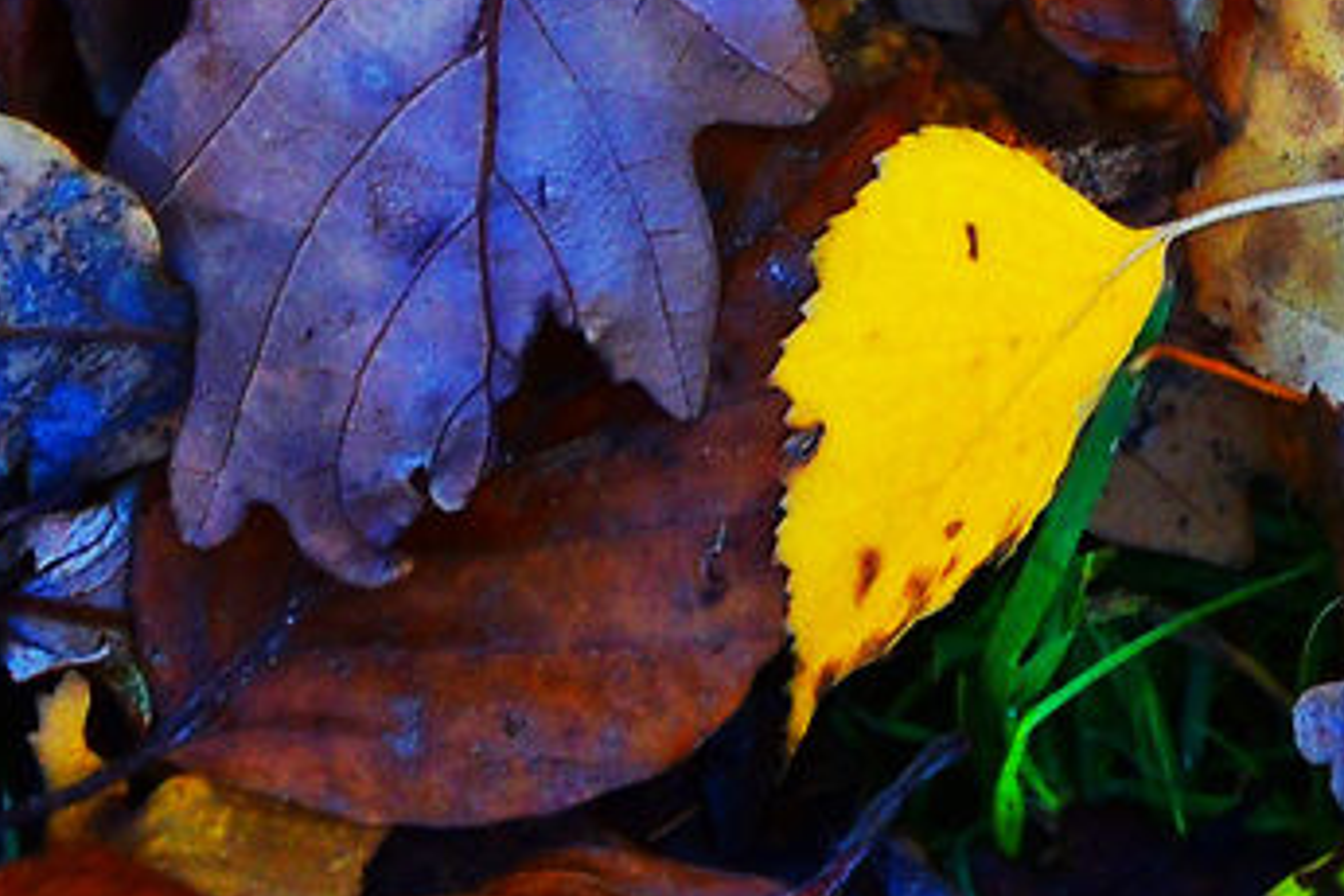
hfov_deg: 4.4
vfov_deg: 2.9
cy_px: -2084
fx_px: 17135
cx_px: 3000
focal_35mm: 459
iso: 200
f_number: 4
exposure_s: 1/250
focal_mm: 66
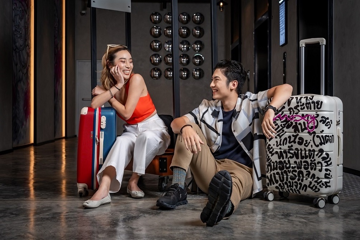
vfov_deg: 27.0
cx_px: 180
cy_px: 120
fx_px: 500
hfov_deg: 39.6
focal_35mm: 50
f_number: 5.6
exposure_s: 1/250
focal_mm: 50
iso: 200
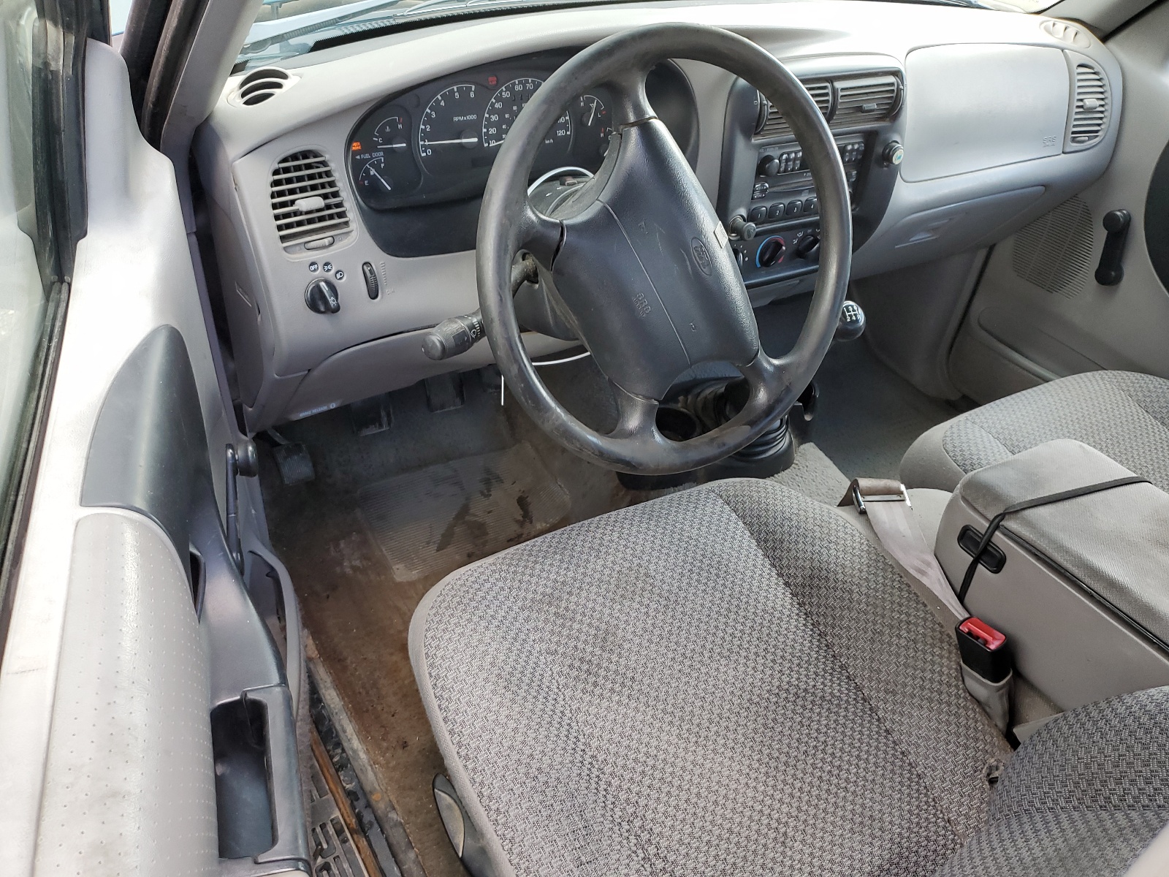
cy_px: 438
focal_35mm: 26
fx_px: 878
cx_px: 584
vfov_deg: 53.1
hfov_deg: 67.3
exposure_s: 1/120
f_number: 1.5
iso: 62
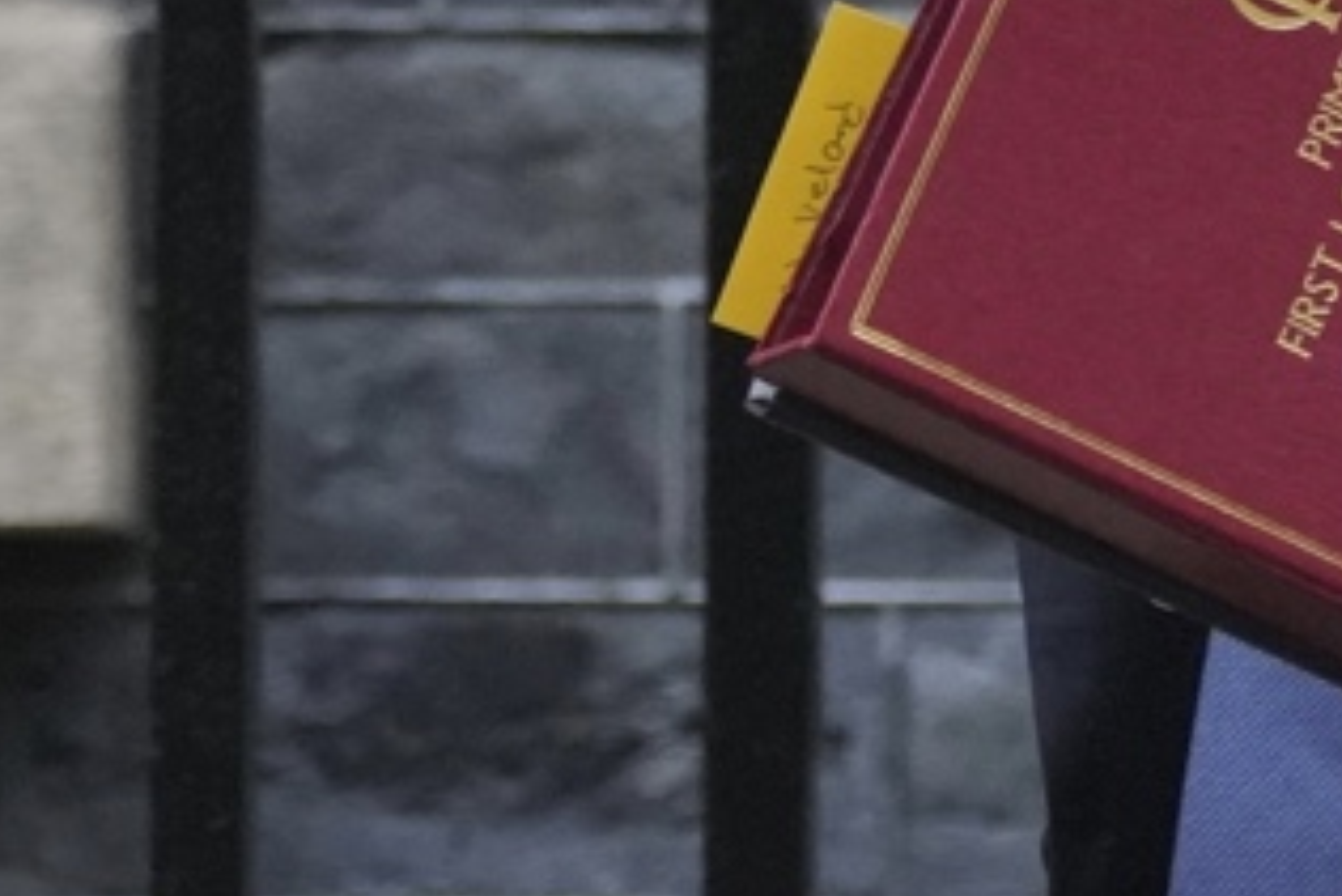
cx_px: 1559
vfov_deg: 2.0
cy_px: -603
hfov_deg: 3.0
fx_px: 25844
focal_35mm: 693
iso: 1600
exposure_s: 1/800
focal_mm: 161
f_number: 2.8
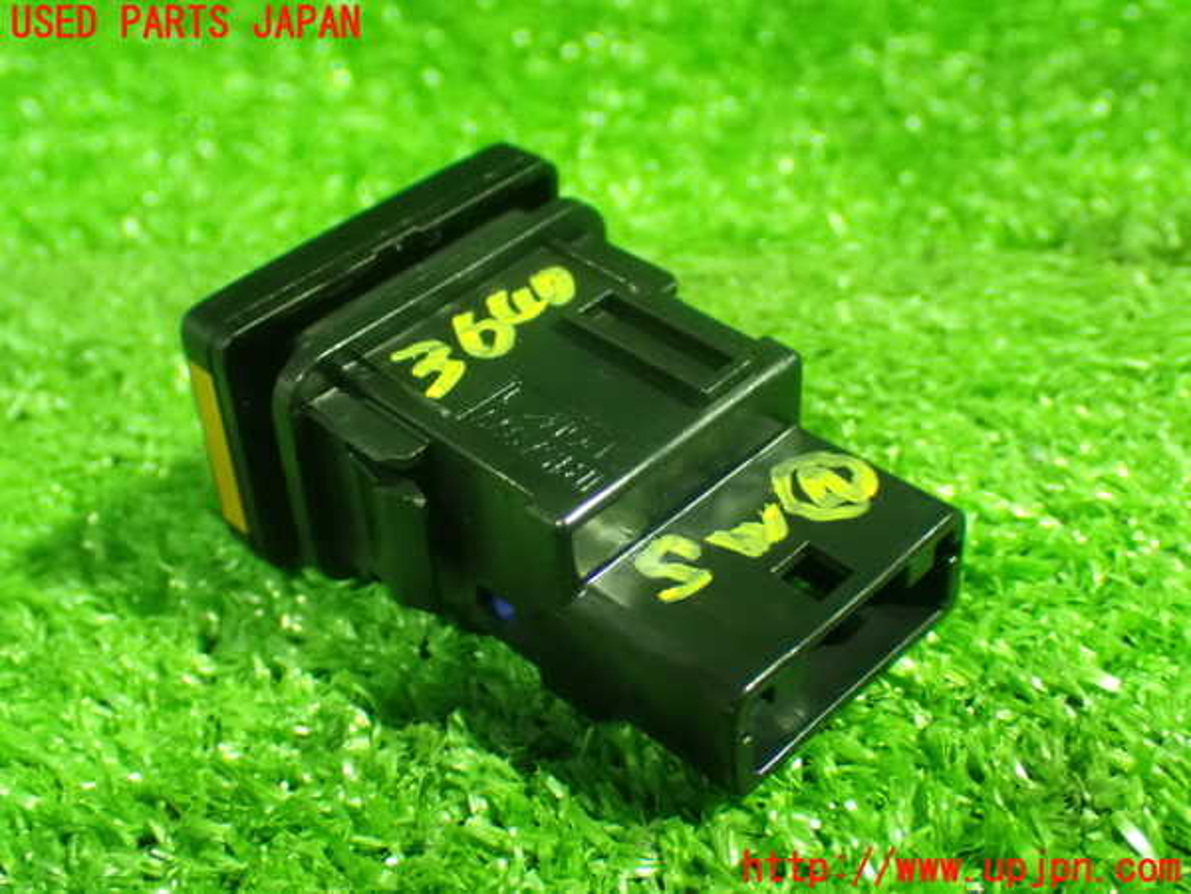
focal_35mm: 50
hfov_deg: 38.2
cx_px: 596
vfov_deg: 29.1
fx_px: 1720
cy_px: 447
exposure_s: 1/15
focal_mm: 9.01
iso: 1600
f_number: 3.2
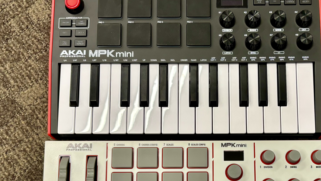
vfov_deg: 24.9
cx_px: 189
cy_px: 155
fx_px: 400
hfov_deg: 43.6
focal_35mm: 47
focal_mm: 5.96
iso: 100
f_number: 1.6
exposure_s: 1/121
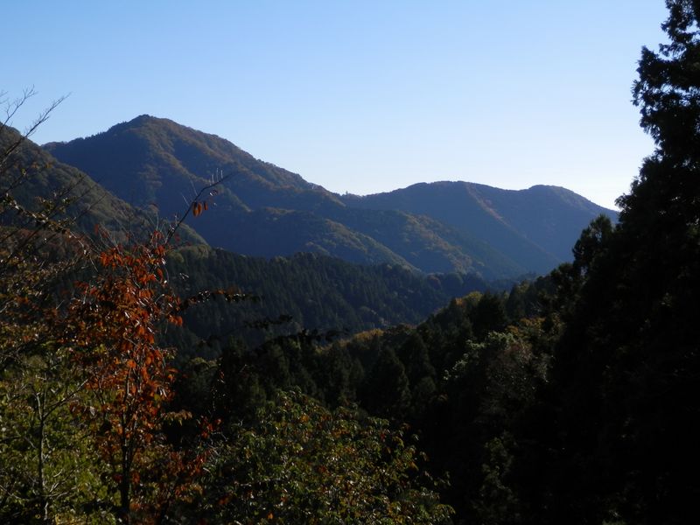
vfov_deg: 36.0
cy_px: 262
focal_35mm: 40
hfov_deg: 46.8
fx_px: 809
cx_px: 350
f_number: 3.7
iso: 80
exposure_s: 1/1000
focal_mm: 7.3
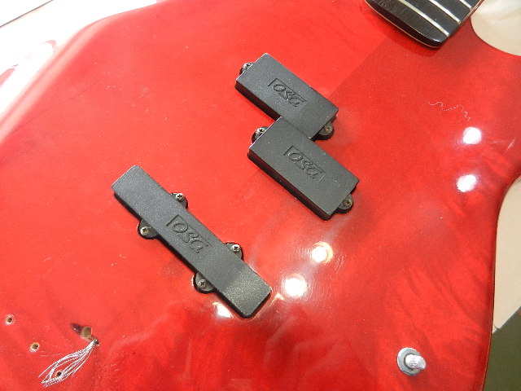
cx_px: 260
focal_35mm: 25
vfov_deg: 54.9
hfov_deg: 69.4
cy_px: 196
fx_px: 376
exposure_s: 1/25
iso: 250
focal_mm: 4.5
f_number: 3.5
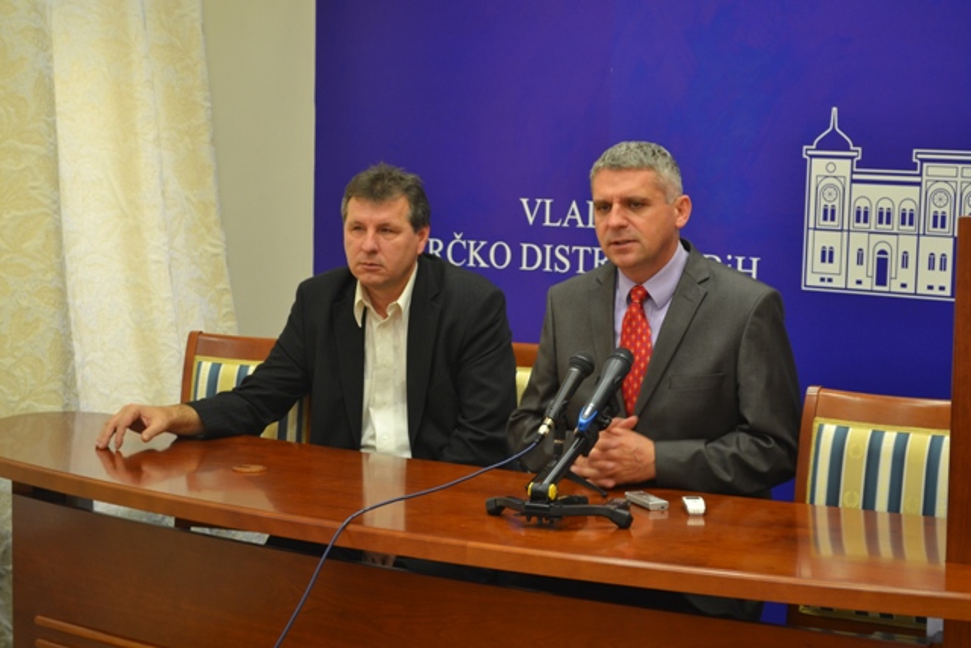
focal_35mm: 72
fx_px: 1942
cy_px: 324
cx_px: 486
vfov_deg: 18.9
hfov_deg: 28.1
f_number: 5.6
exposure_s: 1/20
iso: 400
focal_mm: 48
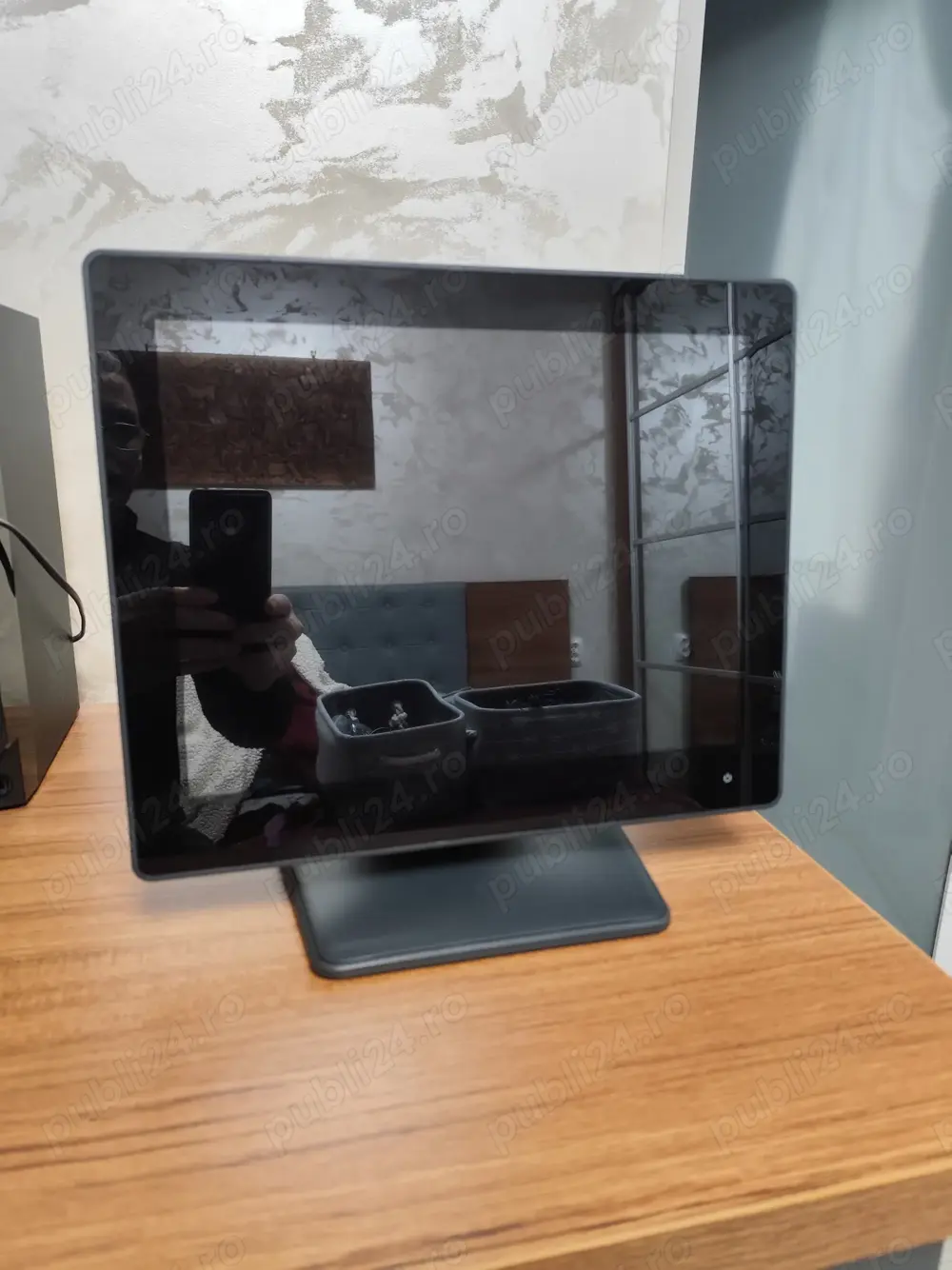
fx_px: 844
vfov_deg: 73.9
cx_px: 476
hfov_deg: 58.9
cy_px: 635
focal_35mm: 23
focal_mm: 6.19
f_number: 1.65
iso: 320
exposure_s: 1/50
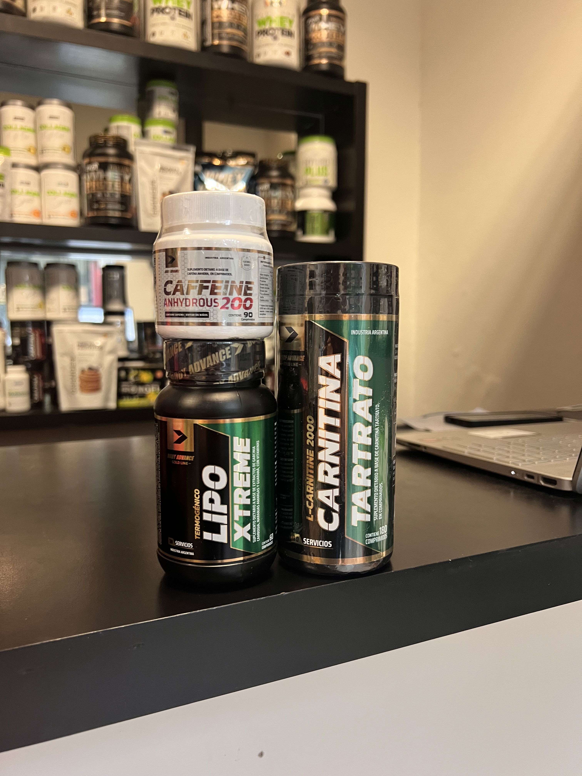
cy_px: 388
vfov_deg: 67.3
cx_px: 291
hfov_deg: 53.1
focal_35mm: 26
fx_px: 583
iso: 200
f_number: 1.5
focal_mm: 5.7
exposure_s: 1/50
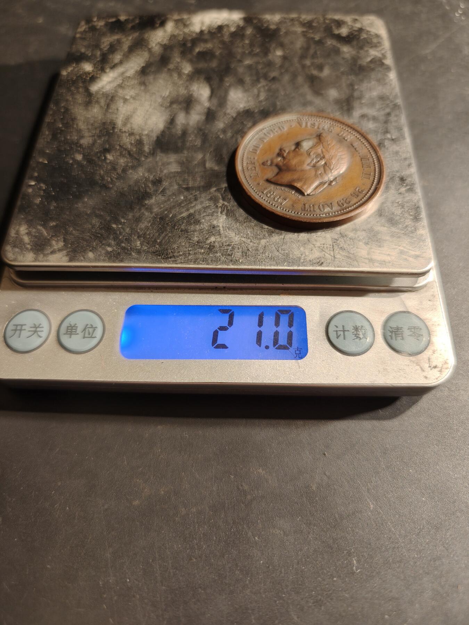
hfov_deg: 58.9
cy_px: 312
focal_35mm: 23
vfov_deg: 73.9
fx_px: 415
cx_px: 234
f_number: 1.6
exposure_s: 1/100
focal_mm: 6.06
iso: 125
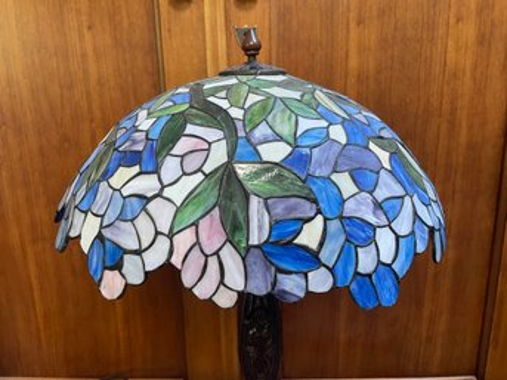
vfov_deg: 53.0
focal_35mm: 26
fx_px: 381
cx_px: 254
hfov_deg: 67.3
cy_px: 190
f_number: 1.6
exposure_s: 1/60
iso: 200
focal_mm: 4.2
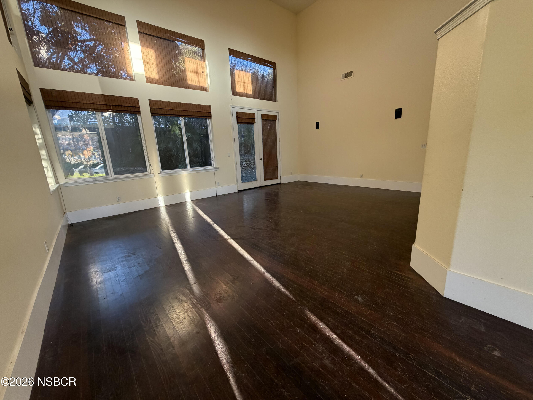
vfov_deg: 85.7
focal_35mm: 14
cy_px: 200
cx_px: 266
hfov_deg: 102.1
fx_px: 216
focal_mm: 2.22
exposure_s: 1/121
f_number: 2.2
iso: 250
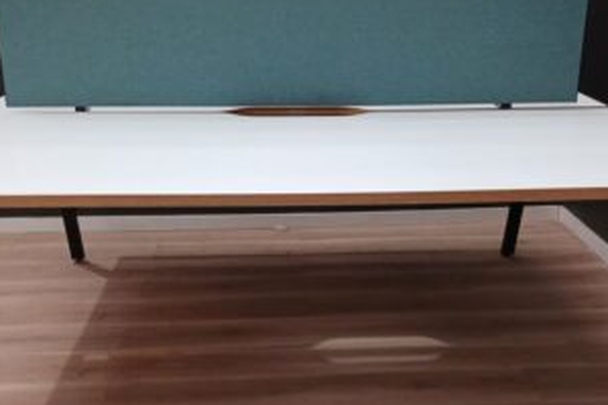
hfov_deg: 41.9
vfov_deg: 28.5
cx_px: 307
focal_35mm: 47
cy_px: 262
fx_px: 793
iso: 200
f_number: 1.8
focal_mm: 4
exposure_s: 1/50
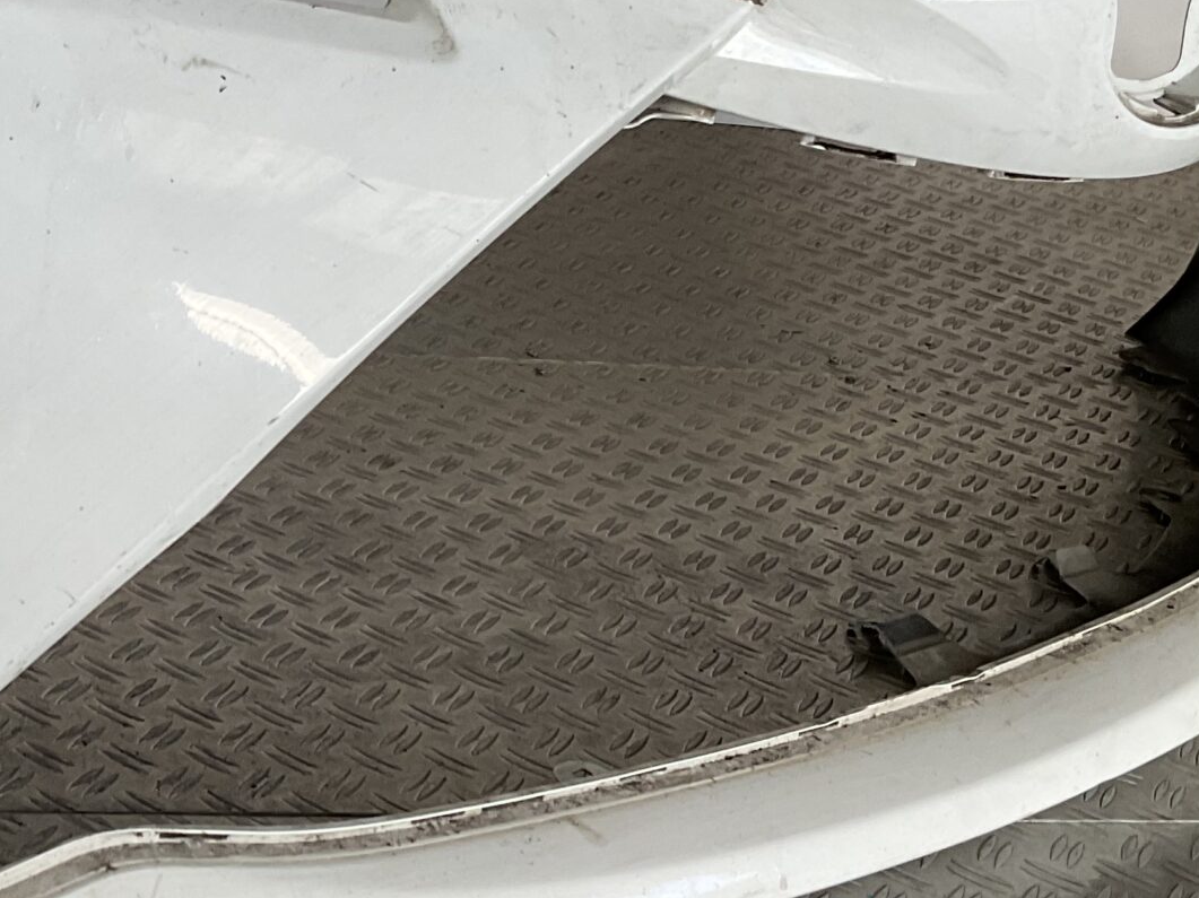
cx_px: 181
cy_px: 393
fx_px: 2424
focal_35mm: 70
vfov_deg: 21.0
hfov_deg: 27.1
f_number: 1.8
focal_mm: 3
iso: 50
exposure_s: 1/120
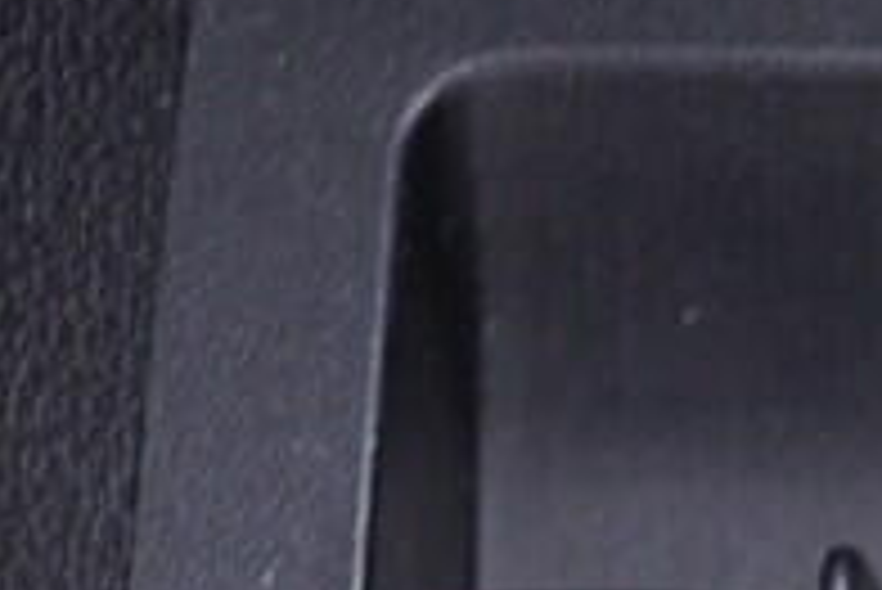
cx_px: 1503
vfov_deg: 6.9
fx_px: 4609
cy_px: 1466
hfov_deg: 10.4
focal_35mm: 188
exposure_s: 1/40
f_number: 2.8
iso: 160
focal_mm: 24
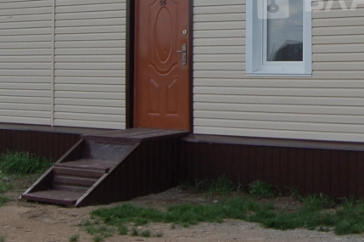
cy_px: -3
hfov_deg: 24.7
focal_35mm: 79
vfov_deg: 16.8
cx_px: 350
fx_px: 798
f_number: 9
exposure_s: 1/320
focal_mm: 18
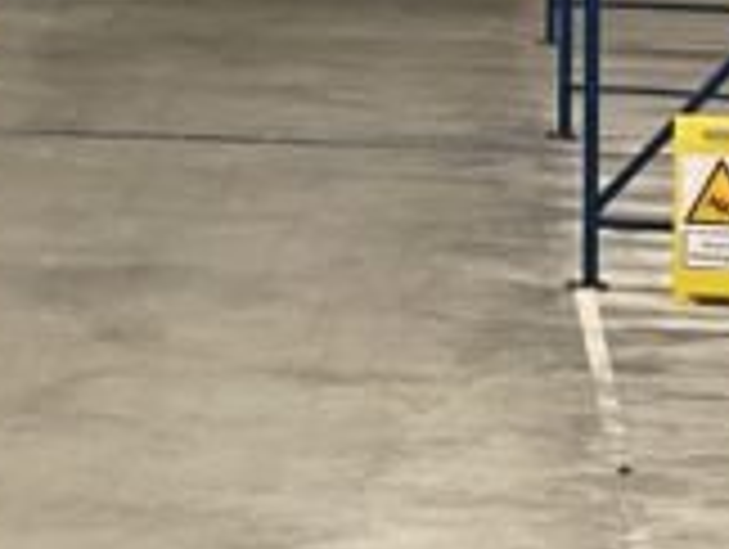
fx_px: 3459
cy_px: -954
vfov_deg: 8.1
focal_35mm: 164
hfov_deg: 12.0
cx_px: 292
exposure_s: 1/50
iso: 250
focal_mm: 4.25
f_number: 1.8
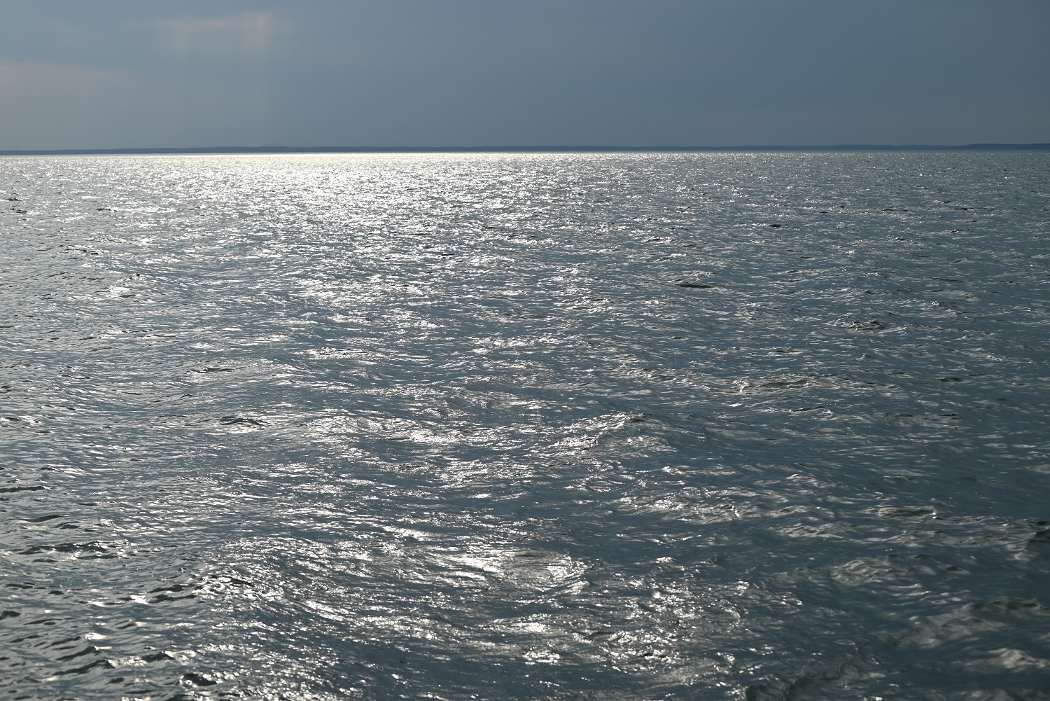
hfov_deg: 28.8
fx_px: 2042
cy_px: 350
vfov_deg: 19.5
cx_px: 525
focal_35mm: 70
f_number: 7.1
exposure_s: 1/640
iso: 100
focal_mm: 70
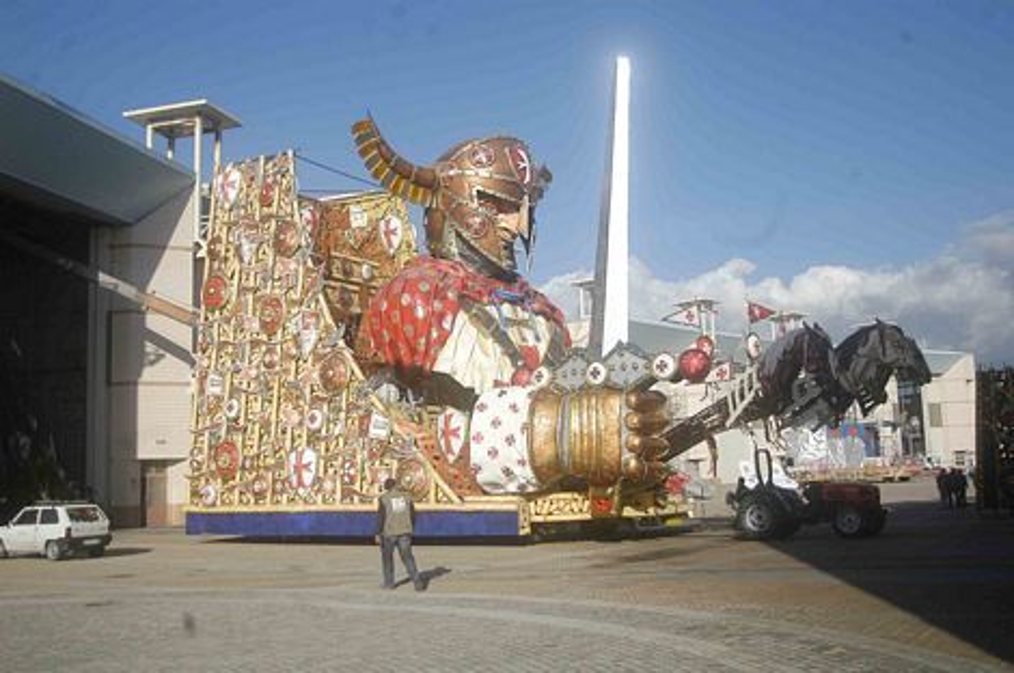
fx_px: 1055
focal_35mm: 38
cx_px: 507
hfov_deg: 51.3
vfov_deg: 35.4
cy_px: 336
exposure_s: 1/2000
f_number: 5
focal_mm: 25
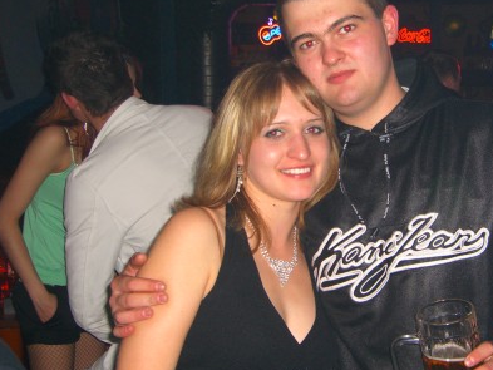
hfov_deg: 32.8
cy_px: 178
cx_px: 346
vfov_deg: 25.2
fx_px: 826
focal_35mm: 58
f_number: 2.8
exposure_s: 1/60
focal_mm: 7.9
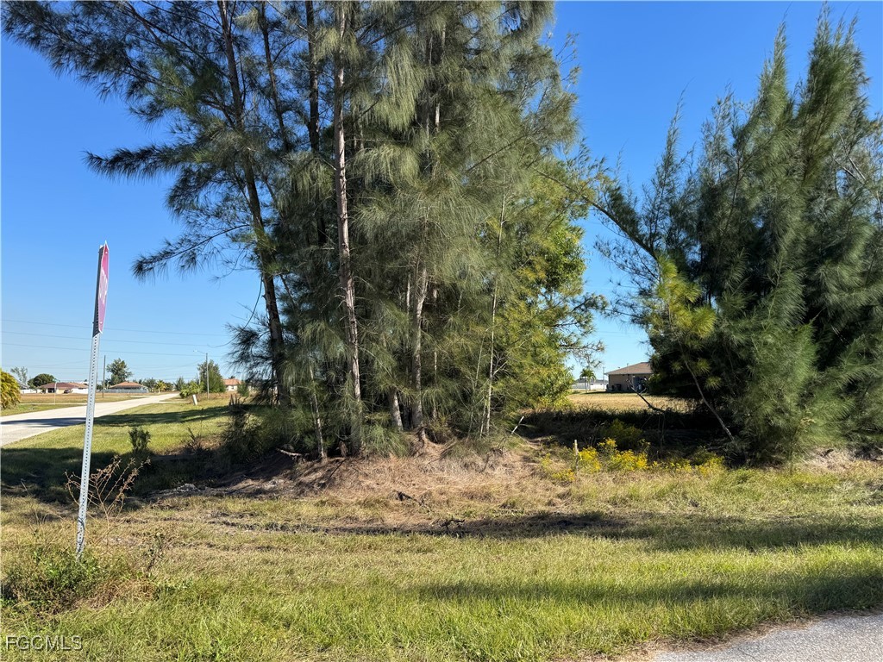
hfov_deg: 71.6
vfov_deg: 56.8
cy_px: 331
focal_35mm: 24
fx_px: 612
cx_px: 442
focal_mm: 6.76
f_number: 1.78
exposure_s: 1/2506
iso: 80
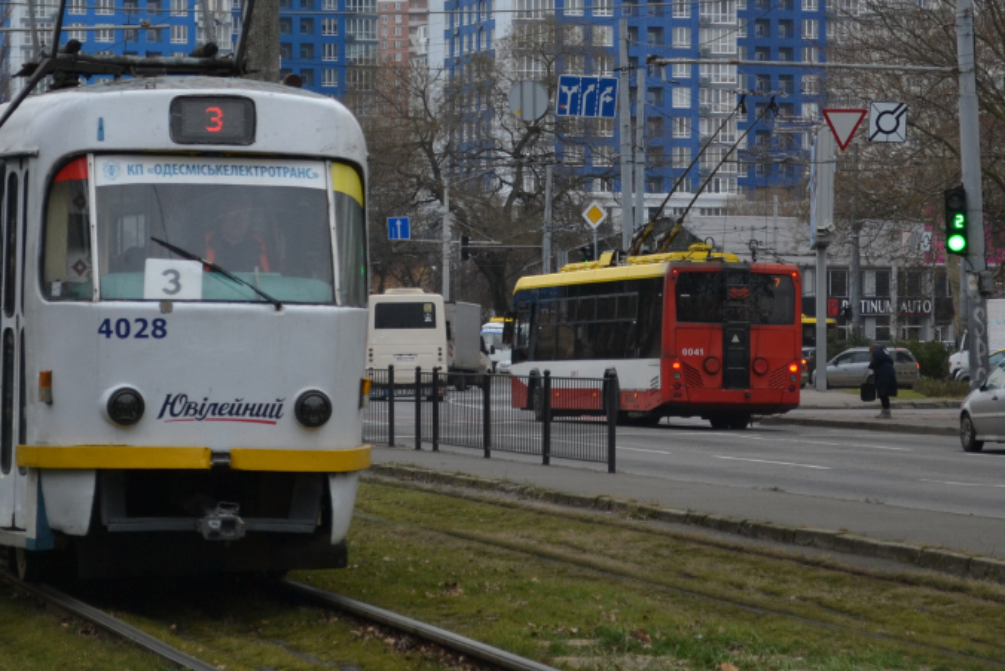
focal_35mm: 150
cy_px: 75
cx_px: 494
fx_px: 4188
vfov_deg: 9.1
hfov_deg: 13.7
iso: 250
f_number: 5.6
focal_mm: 52
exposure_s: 1/125
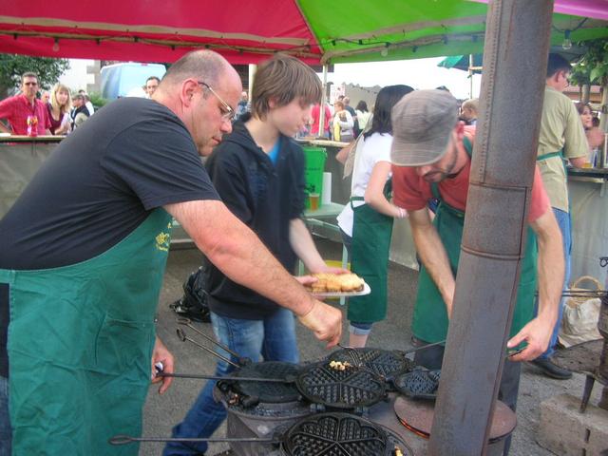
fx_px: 615
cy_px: 228
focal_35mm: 35
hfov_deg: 52.6
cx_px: 304
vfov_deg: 40.7
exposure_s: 1/45.8
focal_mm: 5.8
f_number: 2.8
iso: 50
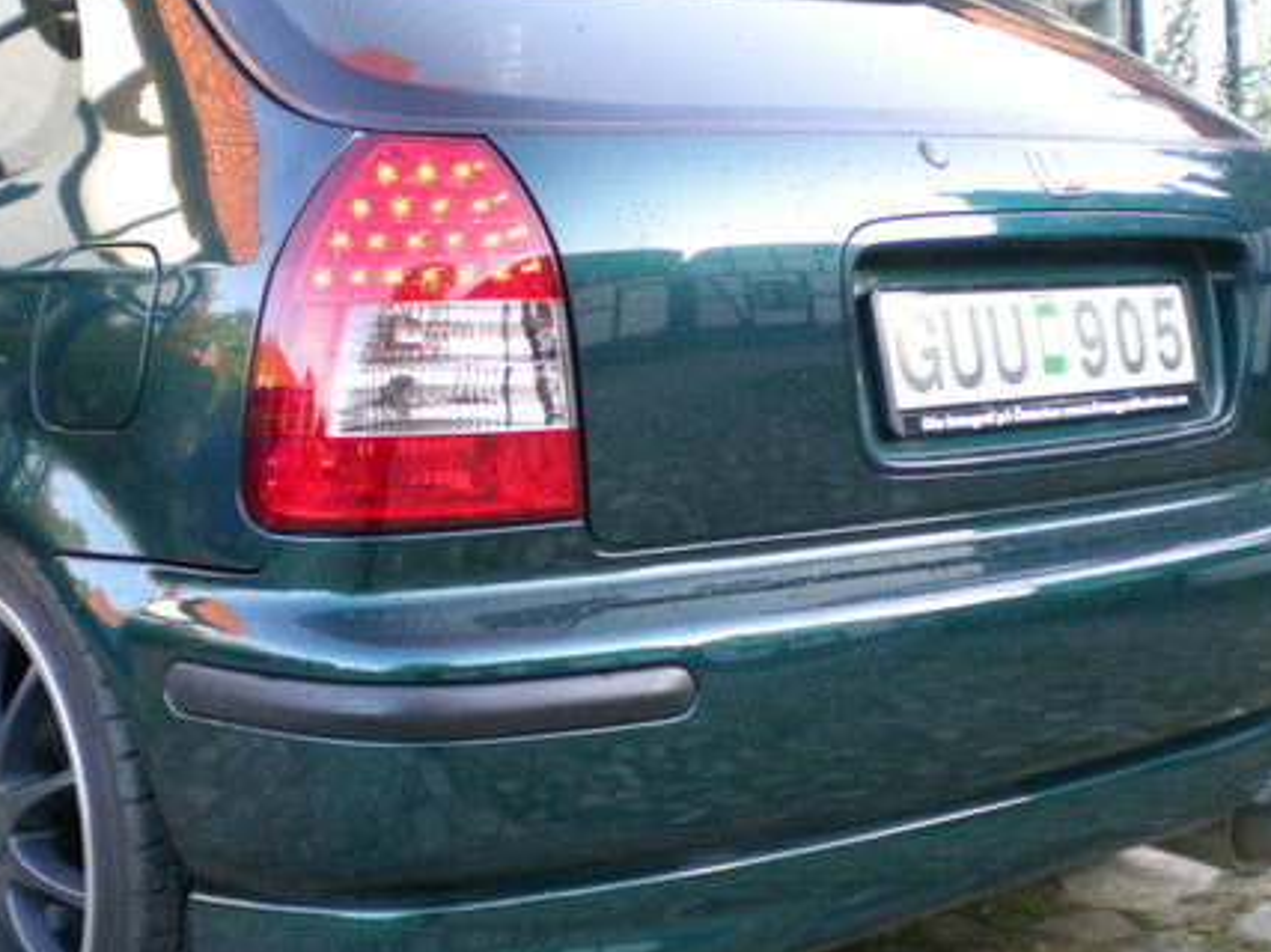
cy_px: 437
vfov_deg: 25.6
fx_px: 2092
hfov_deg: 33.7
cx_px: 545
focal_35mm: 57
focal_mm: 6.3
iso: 200
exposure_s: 1/54.2
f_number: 3.1
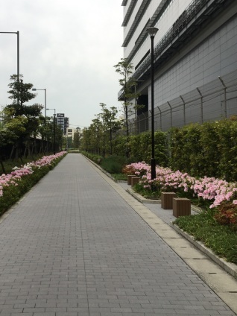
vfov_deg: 45.6
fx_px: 374
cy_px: 129
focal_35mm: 41
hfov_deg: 34.9
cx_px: 84
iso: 25
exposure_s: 1/219
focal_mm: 4.15
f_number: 2.2
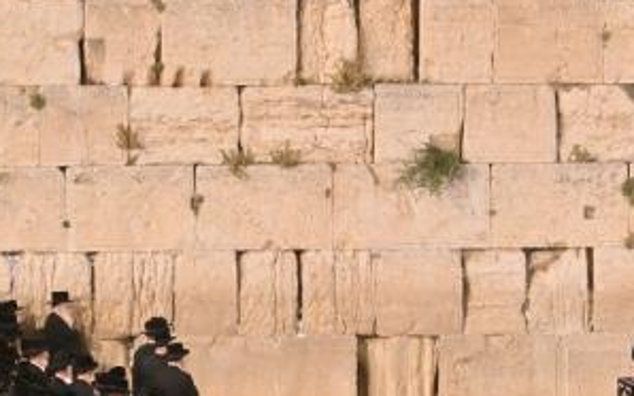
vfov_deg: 2.8
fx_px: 8170
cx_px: 842
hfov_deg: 4.4
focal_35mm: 473
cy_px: 414
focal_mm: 135
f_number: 2.8
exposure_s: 1/320
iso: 1600
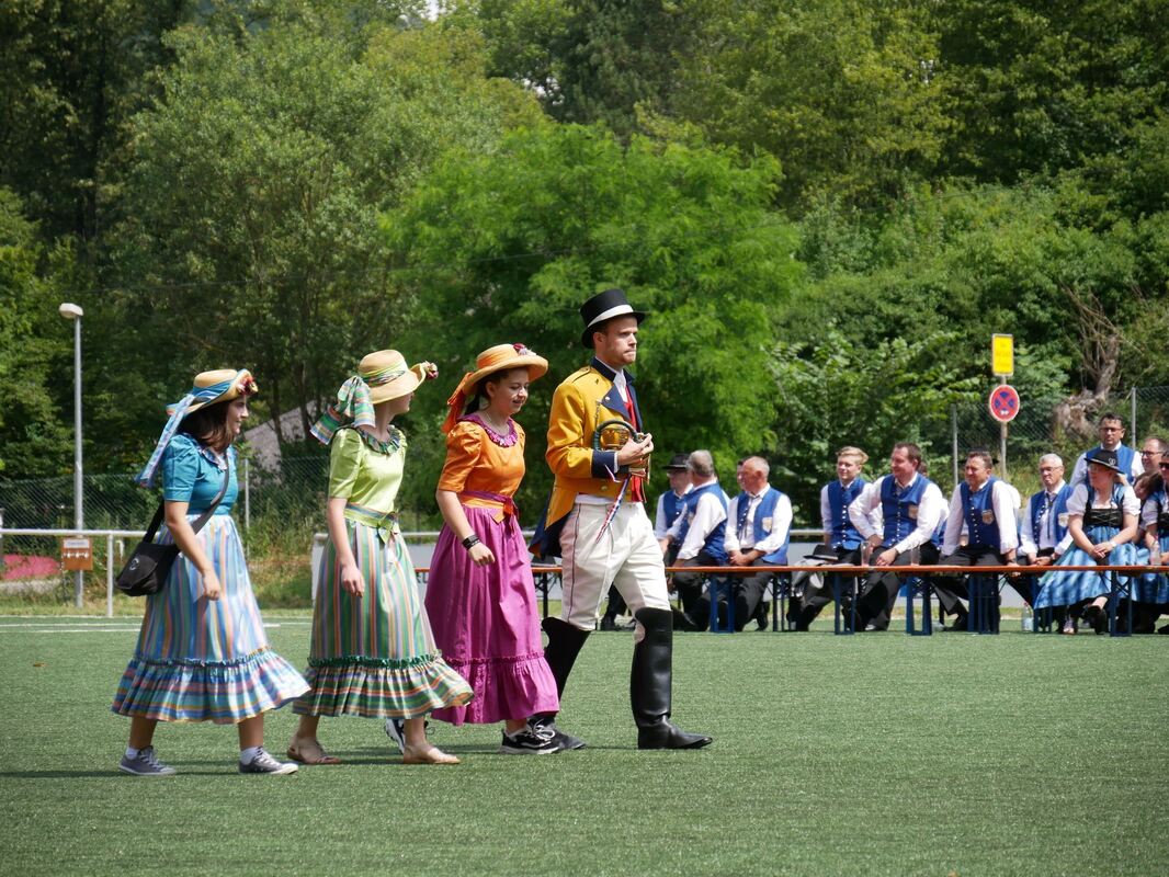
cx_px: 584
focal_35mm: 194
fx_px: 6553
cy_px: 438
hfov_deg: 10.2
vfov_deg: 7.7
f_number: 5.4
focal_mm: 97
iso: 200
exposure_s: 1/500
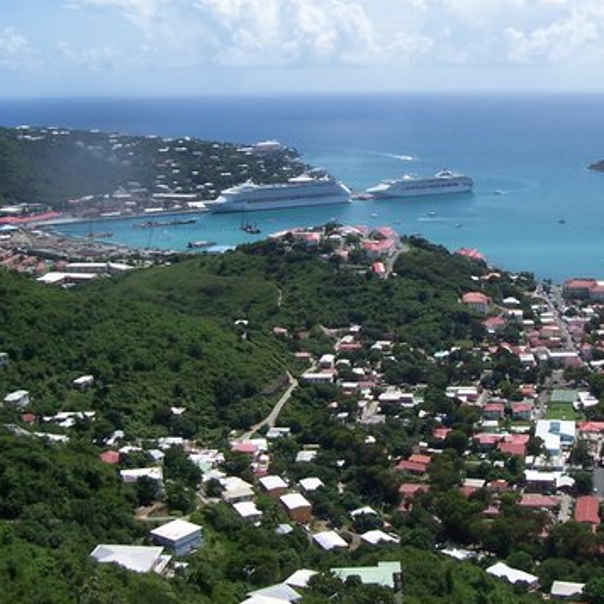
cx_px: 439
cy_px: 204
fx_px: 1066
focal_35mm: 54
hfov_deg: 31.2
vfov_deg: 31.4
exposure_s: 1/750
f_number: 5.6
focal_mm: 5.6
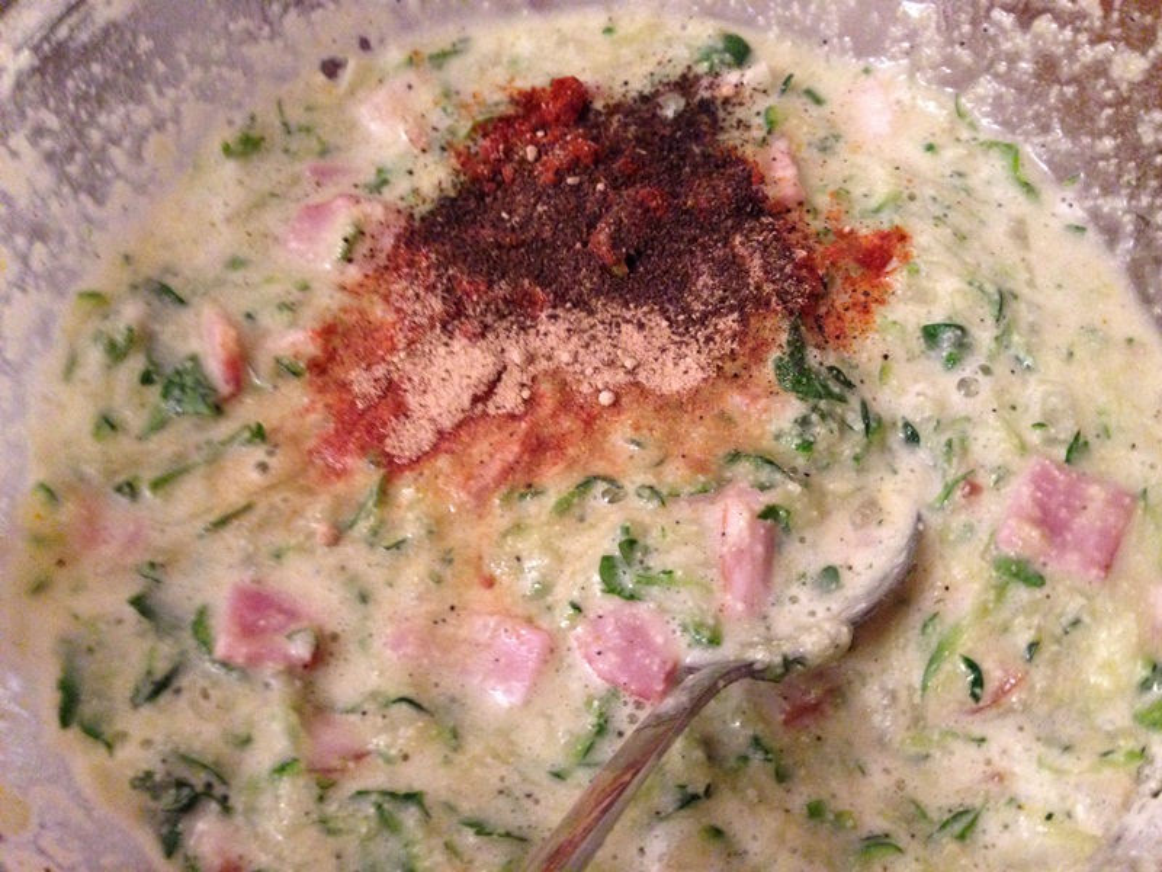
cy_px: 436
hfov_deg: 55.4
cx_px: 581
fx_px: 1108
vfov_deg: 42.9
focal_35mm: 33
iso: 640
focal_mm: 4.12
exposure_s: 1/15
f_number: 2.4
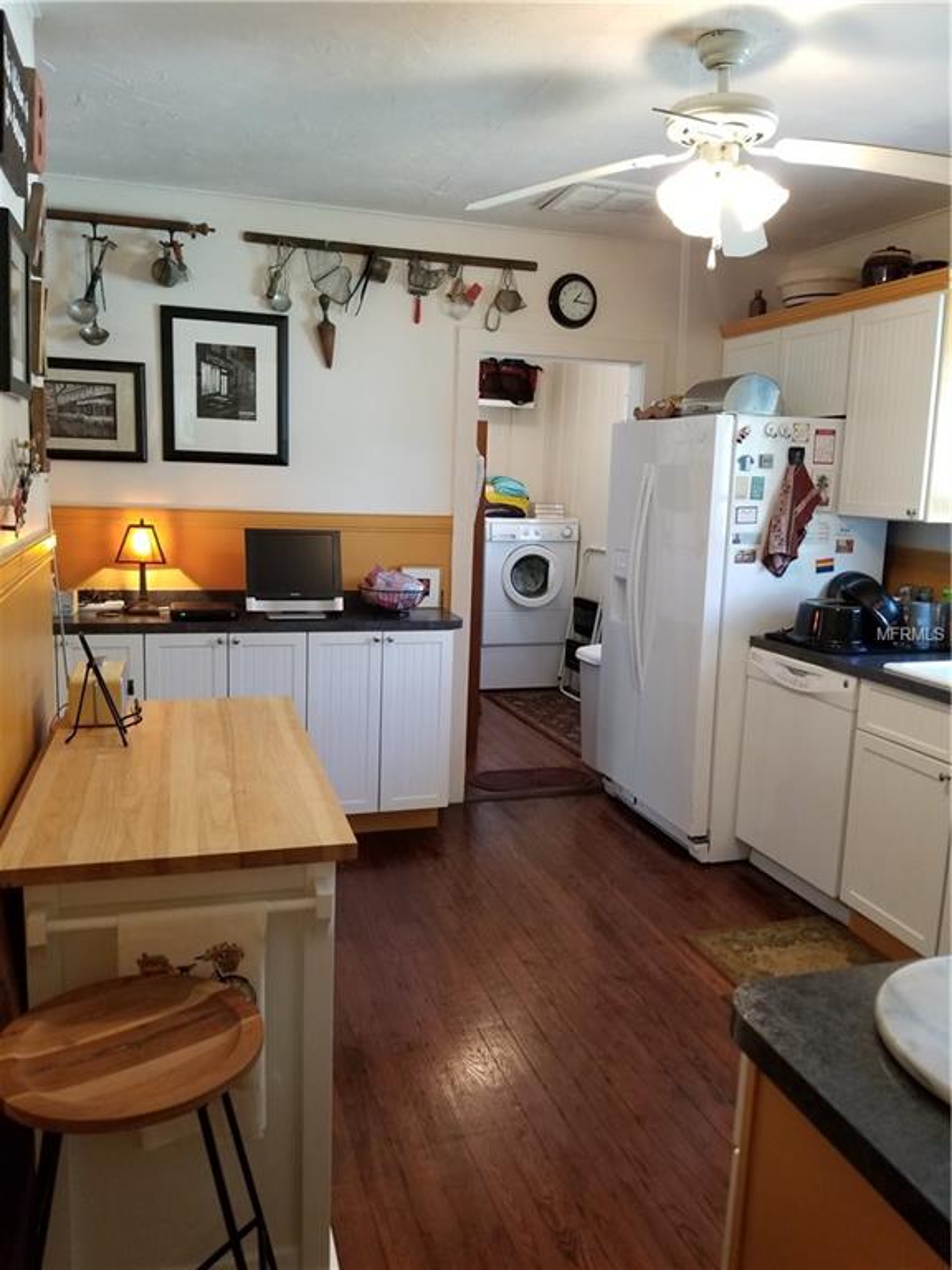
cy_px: 635
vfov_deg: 67.3
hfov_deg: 53.1
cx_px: 476
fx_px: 953
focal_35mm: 26
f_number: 1.7
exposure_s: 1/30
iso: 160
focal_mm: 4.3
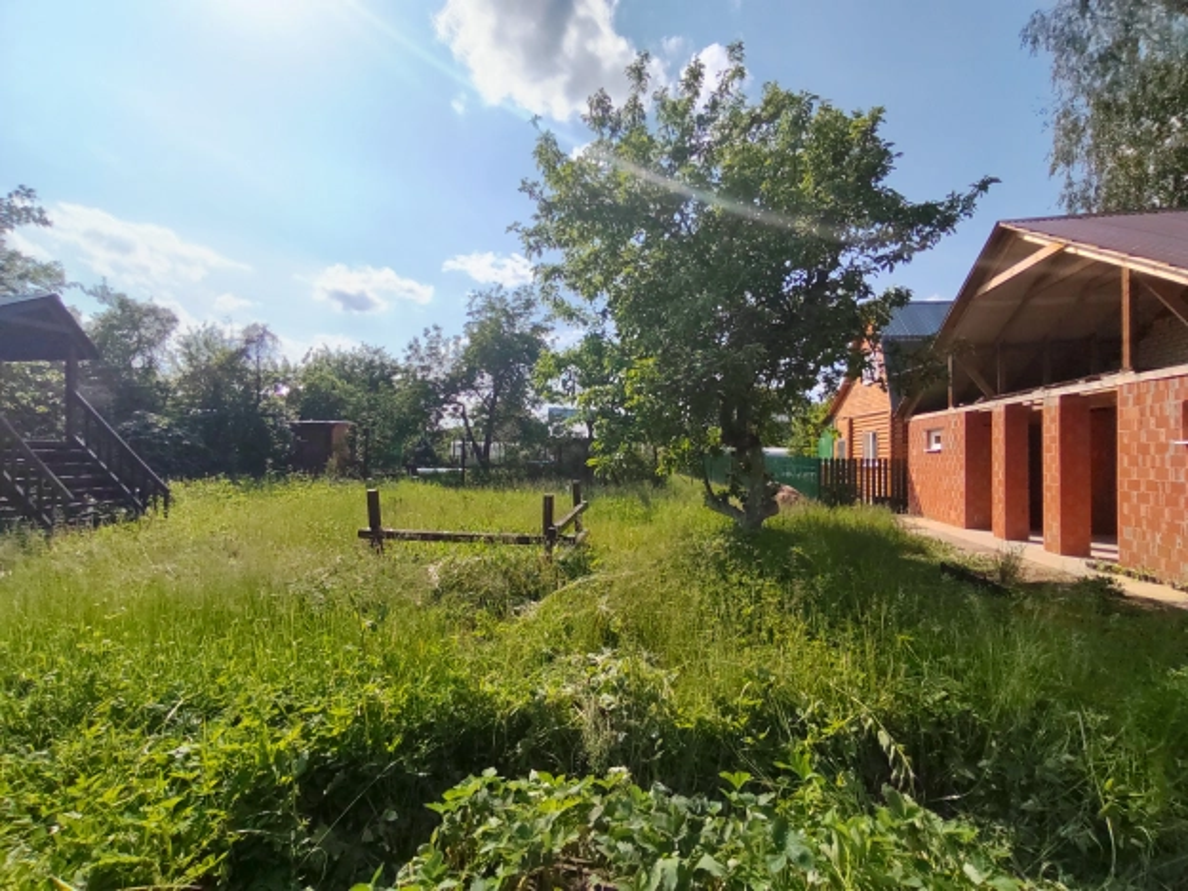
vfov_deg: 78.1
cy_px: 446
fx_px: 549
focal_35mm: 16
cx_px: 594
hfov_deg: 94.5
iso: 102
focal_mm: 1.68
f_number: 2.2
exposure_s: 1/2723
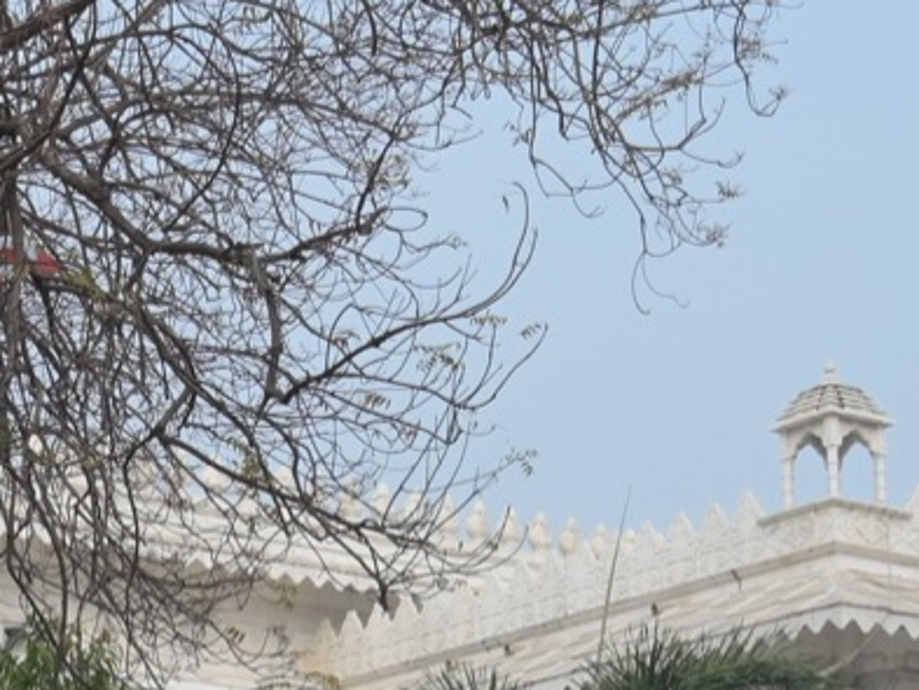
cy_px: 810
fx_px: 3612
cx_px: 224
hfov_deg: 14.4
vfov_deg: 10.7
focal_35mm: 136
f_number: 13
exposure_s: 1/125
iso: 250
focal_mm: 29
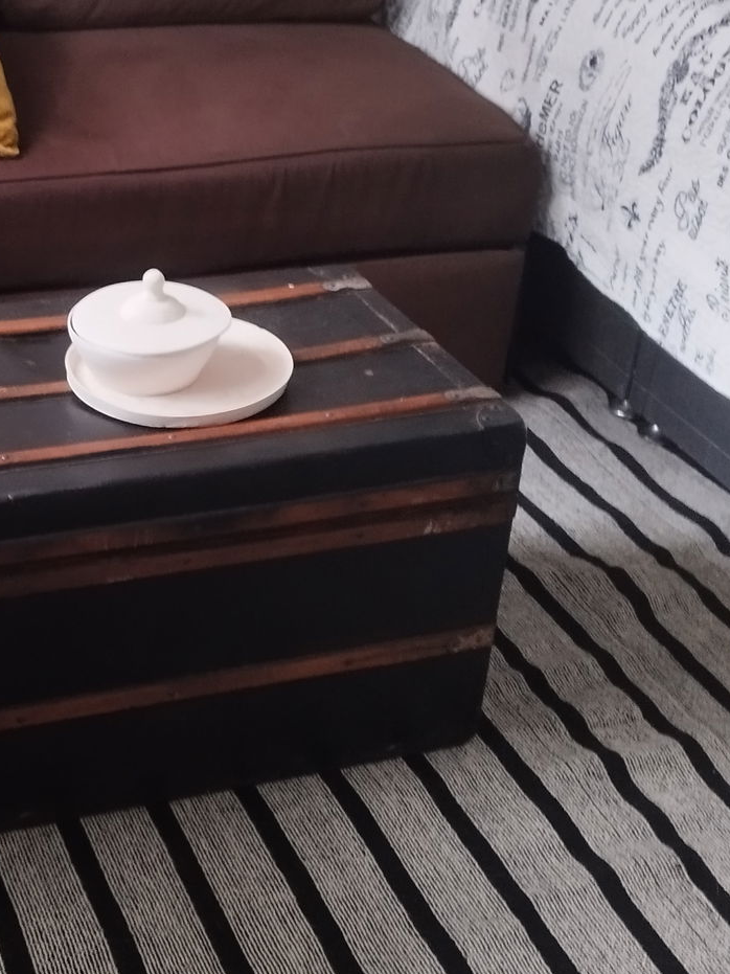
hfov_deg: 25.7
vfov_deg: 34.9
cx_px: 72
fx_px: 1547
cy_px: 471
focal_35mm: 55
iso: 460
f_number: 1.89
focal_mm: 5.89
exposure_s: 1/25
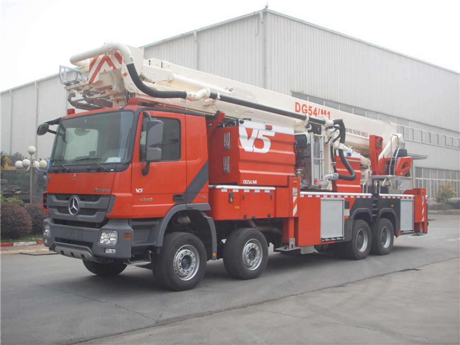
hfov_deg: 47.9
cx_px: 230
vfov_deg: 36.8
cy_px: 172
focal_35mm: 39
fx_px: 518
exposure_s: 1/250
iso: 50
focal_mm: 6.6
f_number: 3.5
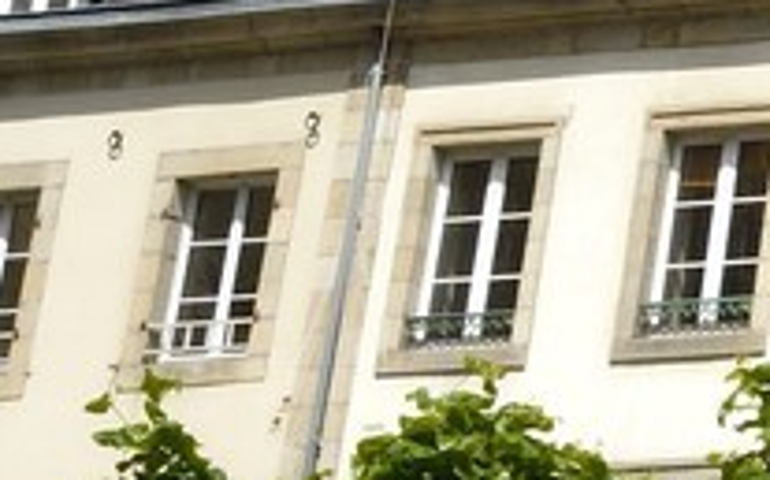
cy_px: -402
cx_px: 2317
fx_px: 5116
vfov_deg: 5.3
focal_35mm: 244
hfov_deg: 7.5
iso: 200
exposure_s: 1/200
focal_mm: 31
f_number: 16
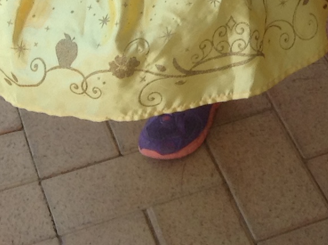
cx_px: 336
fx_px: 1410
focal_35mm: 149
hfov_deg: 13.1
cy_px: -290
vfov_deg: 9.2
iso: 25
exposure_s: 1/219
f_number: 2.4
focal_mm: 3.3
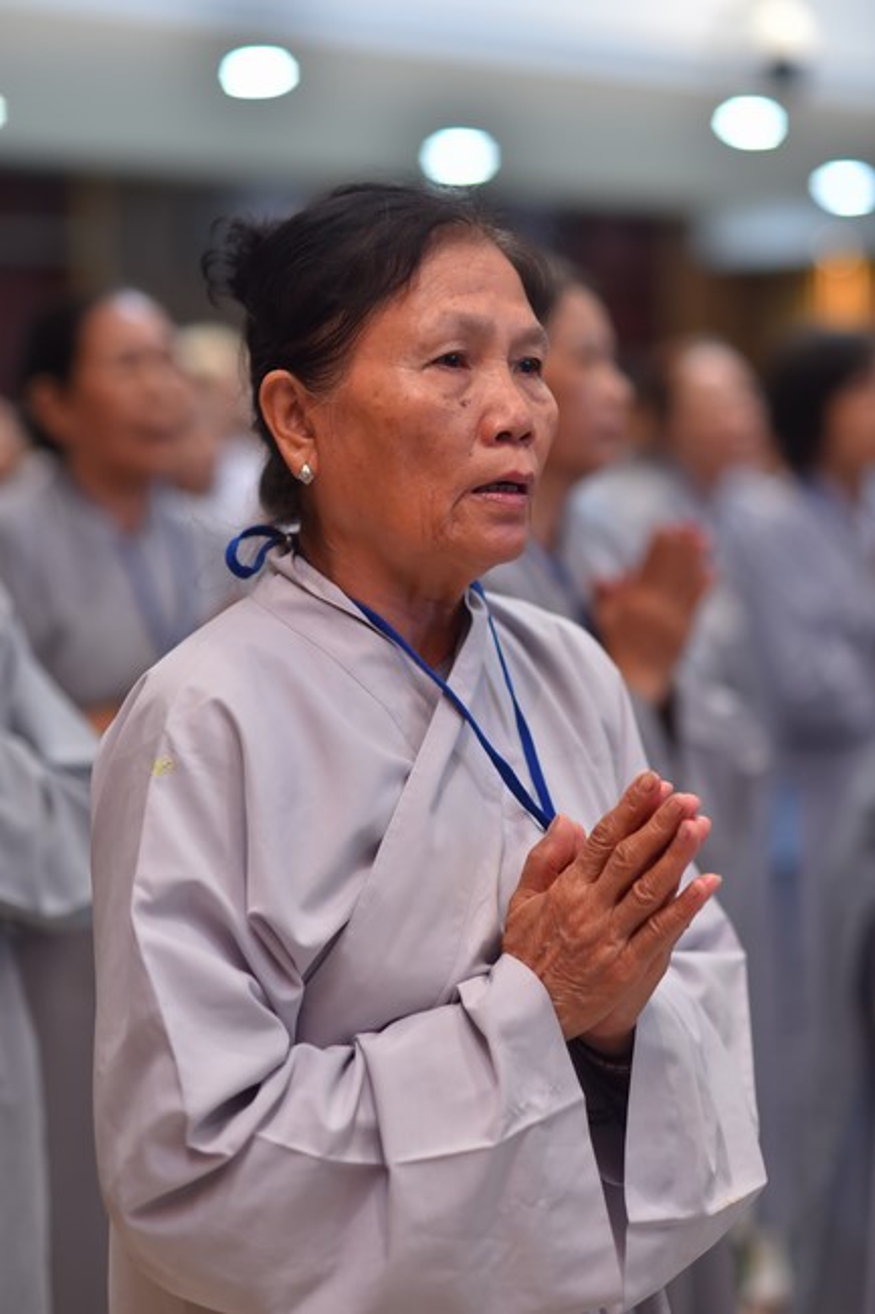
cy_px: 657
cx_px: 438
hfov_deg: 16.1
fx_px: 3100
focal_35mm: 85
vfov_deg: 23.9
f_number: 2.5
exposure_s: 1/125
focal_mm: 85
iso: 400
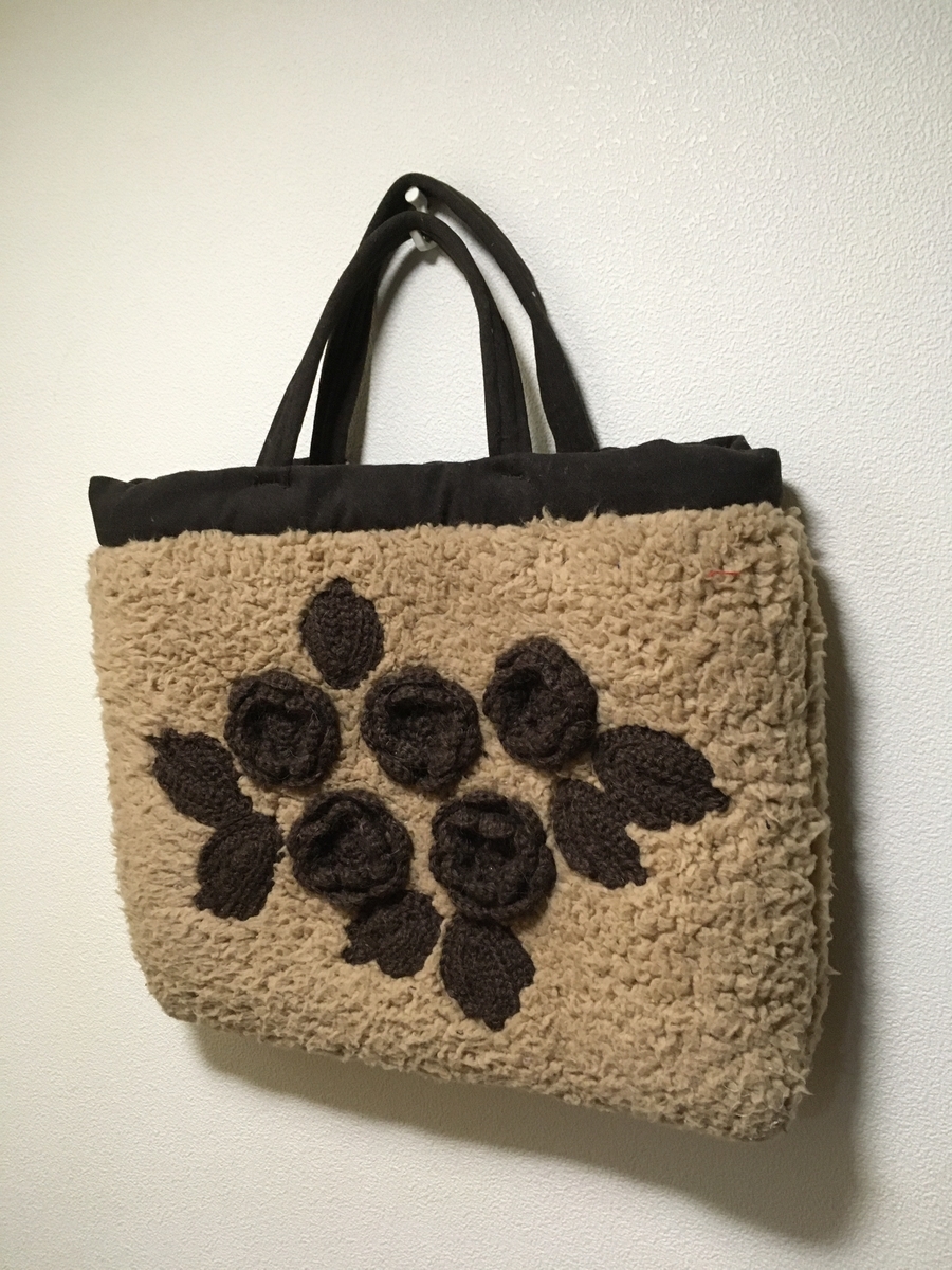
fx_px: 1063
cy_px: 635
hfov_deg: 48.2
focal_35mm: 29
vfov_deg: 61.7
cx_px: 476
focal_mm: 4.15
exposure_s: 1/17
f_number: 2.2
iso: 200
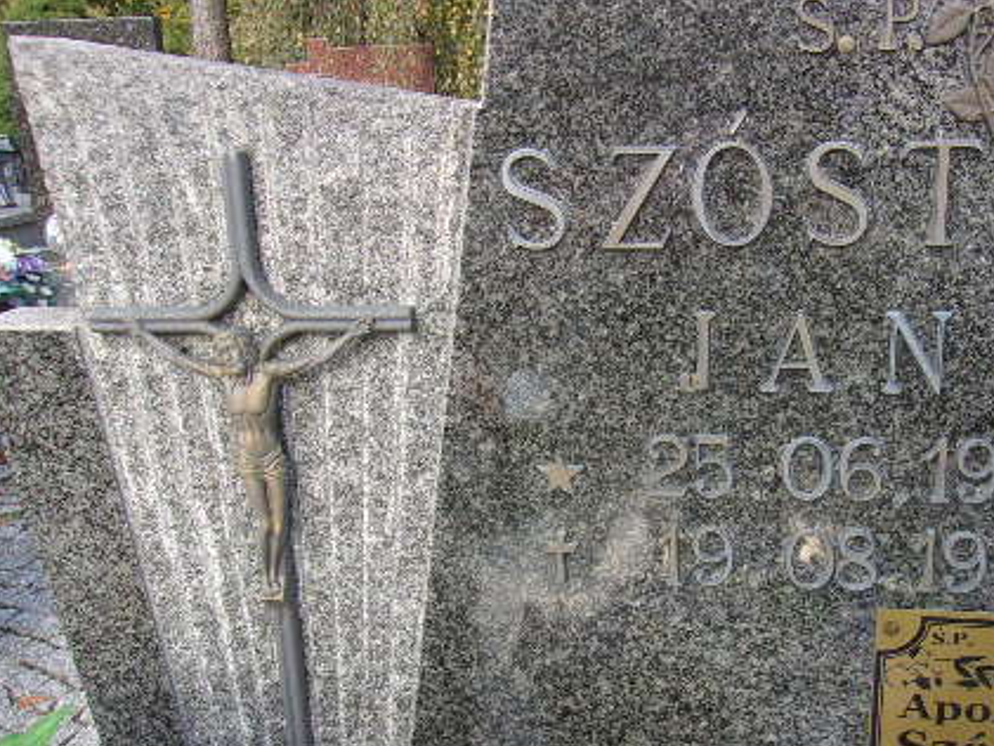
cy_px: 413
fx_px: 1178
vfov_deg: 35.1
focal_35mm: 41
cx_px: 623
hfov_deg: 45.4
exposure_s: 1/160
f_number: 3
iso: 80
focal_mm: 4.9
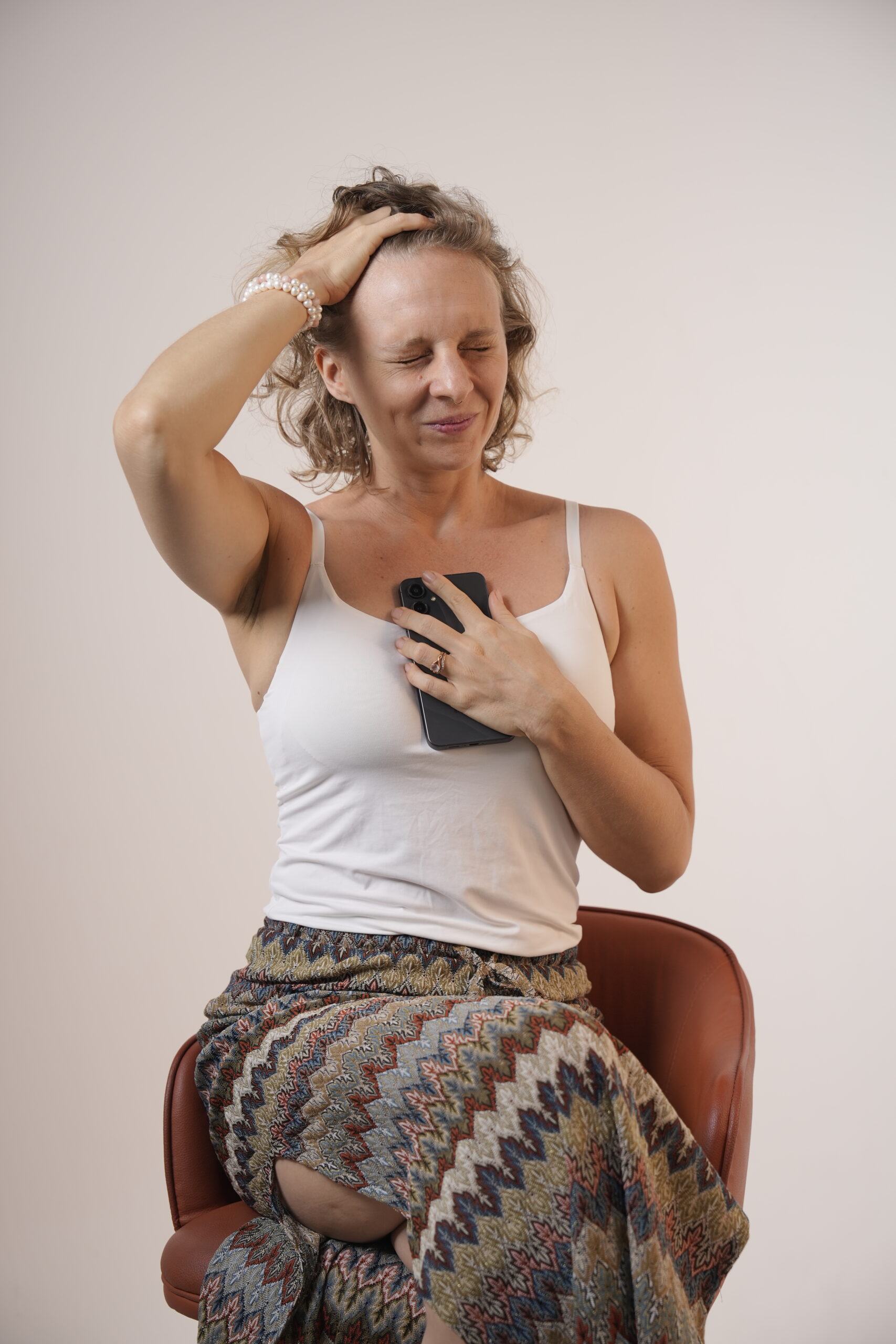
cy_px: 672
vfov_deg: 37.5
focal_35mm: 53
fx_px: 1978
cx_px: 448
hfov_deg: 25.5
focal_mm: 53
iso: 200
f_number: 4
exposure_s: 1/160
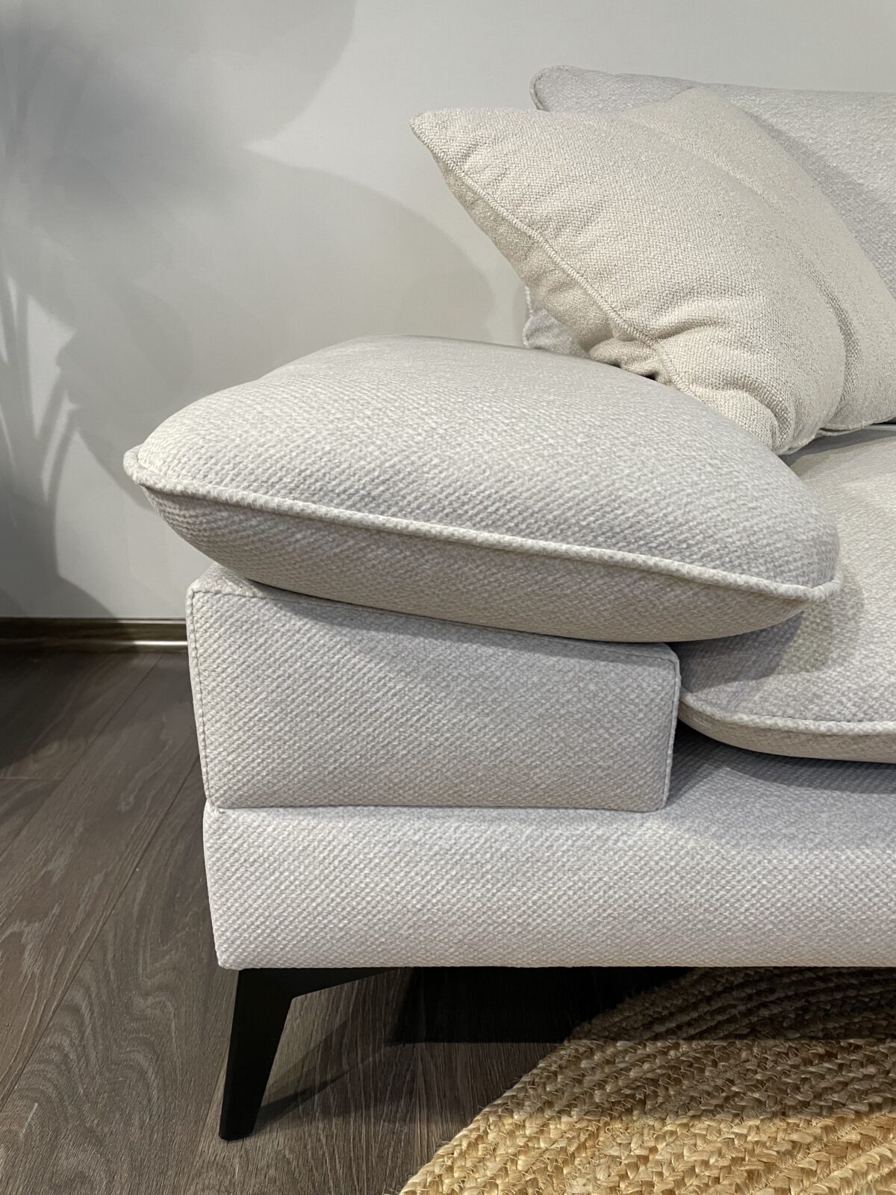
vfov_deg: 67.3
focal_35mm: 26
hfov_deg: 53.1
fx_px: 897
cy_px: 598
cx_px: 448
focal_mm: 4.2
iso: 125
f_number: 1.6
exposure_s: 1/50
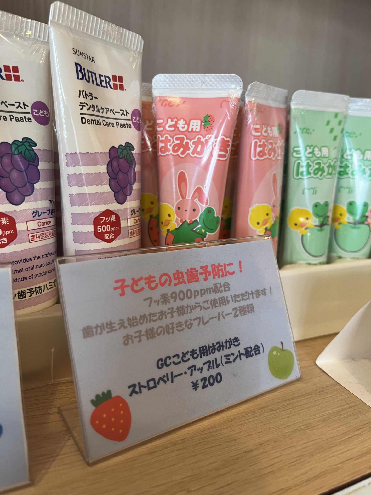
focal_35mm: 26
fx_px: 372
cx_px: 186
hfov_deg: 53.1
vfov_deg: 67.3
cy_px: 248
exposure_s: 1/50
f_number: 1.6
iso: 100
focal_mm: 5.1
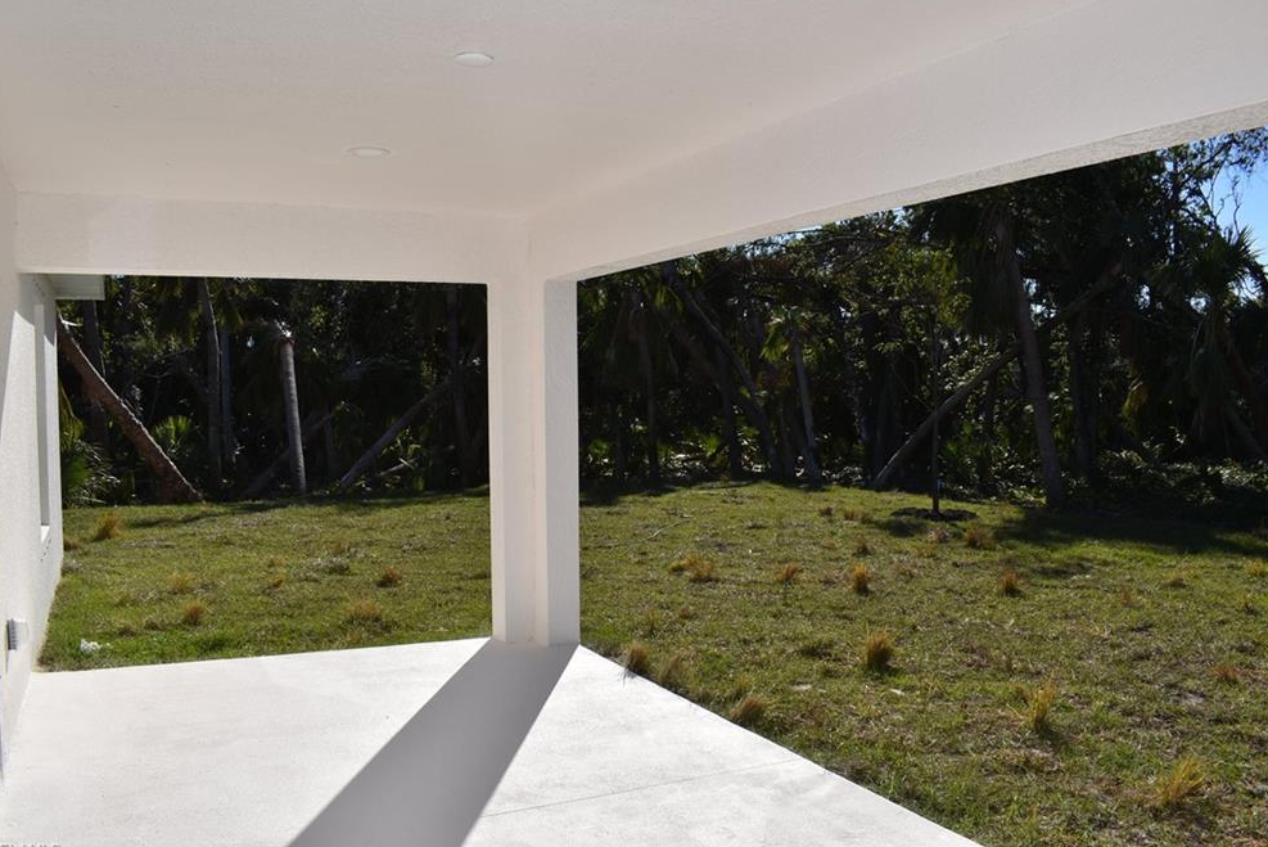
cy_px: 422
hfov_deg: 65.4
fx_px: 987
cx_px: 628
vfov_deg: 46.4
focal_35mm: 28
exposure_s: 1/200
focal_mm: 18
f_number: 13
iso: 100
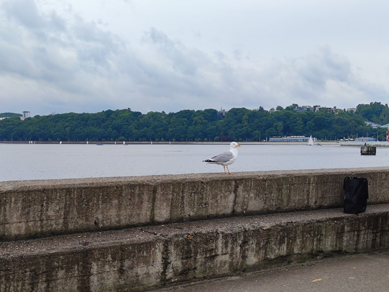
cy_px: 146
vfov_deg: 28.6
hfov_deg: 37.5
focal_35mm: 51
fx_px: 573
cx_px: 194
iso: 50
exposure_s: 1/630
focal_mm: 5.43
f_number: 1.89
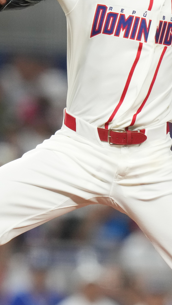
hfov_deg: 1.0
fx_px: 9486
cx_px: 151
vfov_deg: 1.8
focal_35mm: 1170
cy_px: 130
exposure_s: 1/2000
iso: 4000
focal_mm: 400
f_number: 3.5
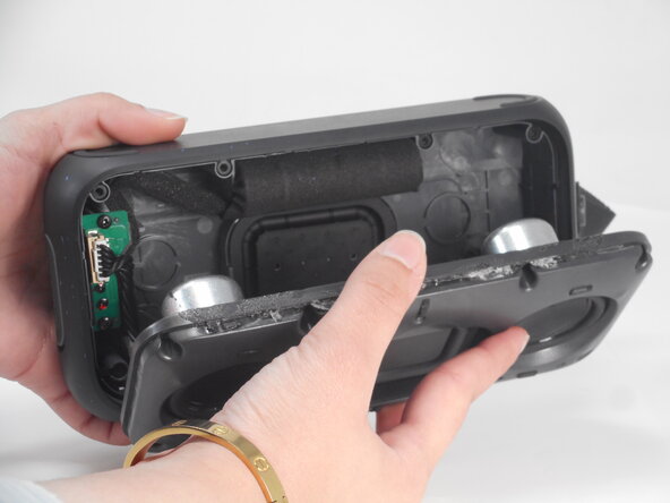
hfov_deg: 22.0
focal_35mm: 89
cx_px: 335
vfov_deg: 16.6
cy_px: 252
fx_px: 1723
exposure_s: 1/60
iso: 280
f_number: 5.6
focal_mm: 15.9
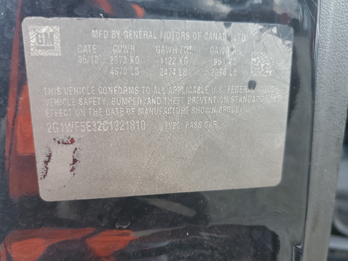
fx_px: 261
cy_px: 130
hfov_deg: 67.3
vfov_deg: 53.1
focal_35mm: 26
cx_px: 174
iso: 58
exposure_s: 1/60.2
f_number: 1.5
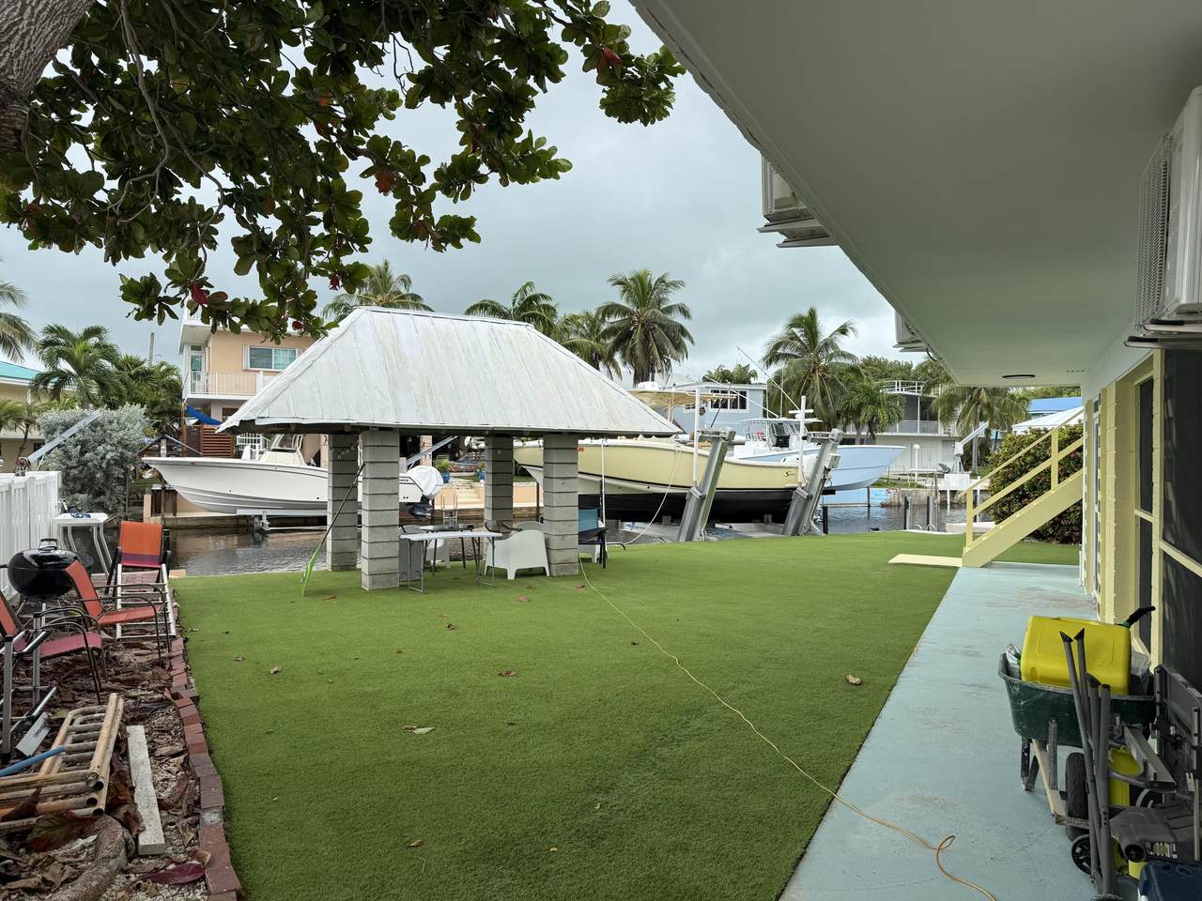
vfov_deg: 56.8
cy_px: 450
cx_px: 601
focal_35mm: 24
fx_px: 833
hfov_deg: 71.6
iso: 80
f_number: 1.78
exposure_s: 1/1618
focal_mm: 6.76
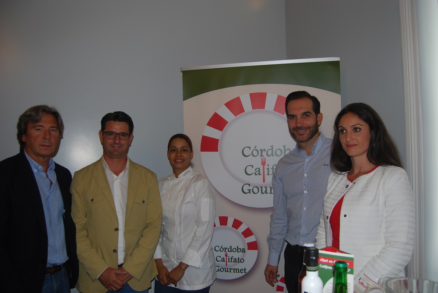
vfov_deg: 48.0
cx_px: 219
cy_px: 146
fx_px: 329
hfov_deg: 67.3
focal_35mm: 27
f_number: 3.5
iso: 200
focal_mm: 18
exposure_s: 1/60
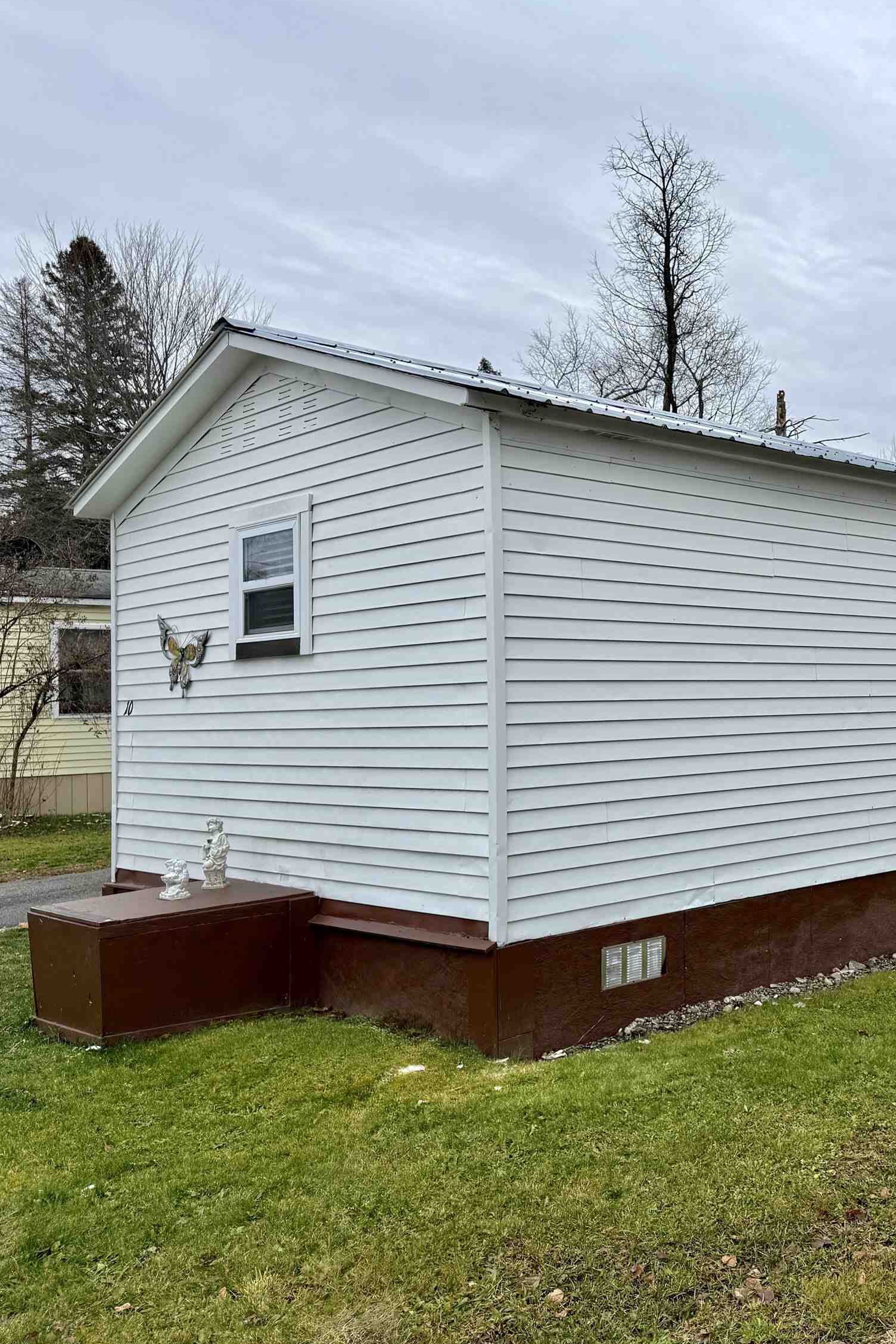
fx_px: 1269
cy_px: 664
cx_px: 858
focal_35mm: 34
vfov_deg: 55.8
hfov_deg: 35.8
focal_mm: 6.76
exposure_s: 1/1855
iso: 80
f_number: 1.78
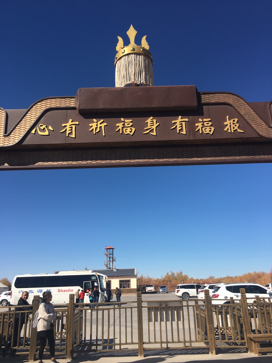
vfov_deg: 61.7
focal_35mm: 29
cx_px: 136
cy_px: 182
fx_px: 304
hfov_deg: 48.2
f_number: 2.2
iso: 25
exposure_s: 1/2024
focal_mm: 4.15
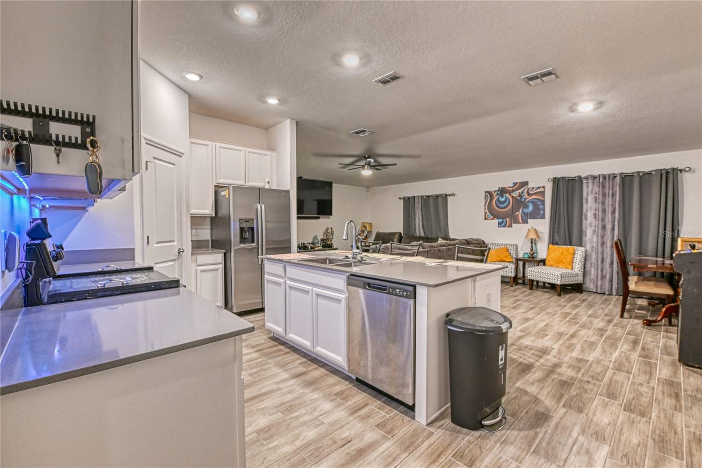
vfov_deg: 77.3
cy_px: 234
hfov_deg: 100.4
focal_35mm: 15
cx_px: 351
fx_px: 292
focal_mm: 15
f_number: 7.1
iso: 2500
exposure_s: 1/160
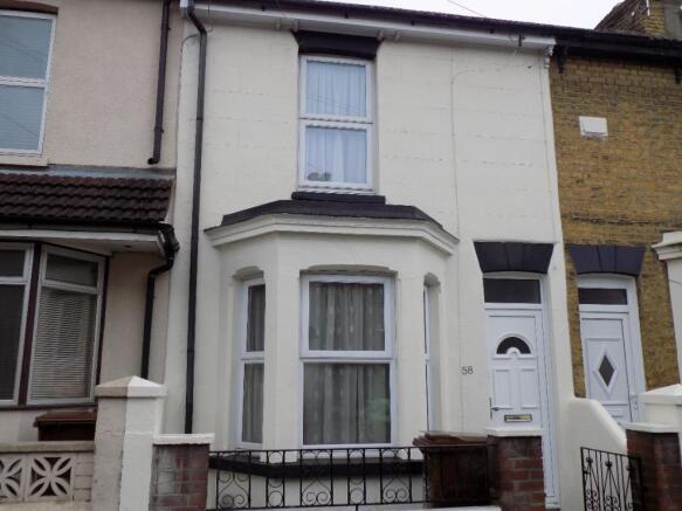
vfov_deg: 46.8
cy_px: 256
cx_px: 341
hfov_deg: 60.0
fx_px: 591
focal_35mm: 30
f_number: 3.3
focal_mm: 5.3
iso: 80
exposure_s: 1/250
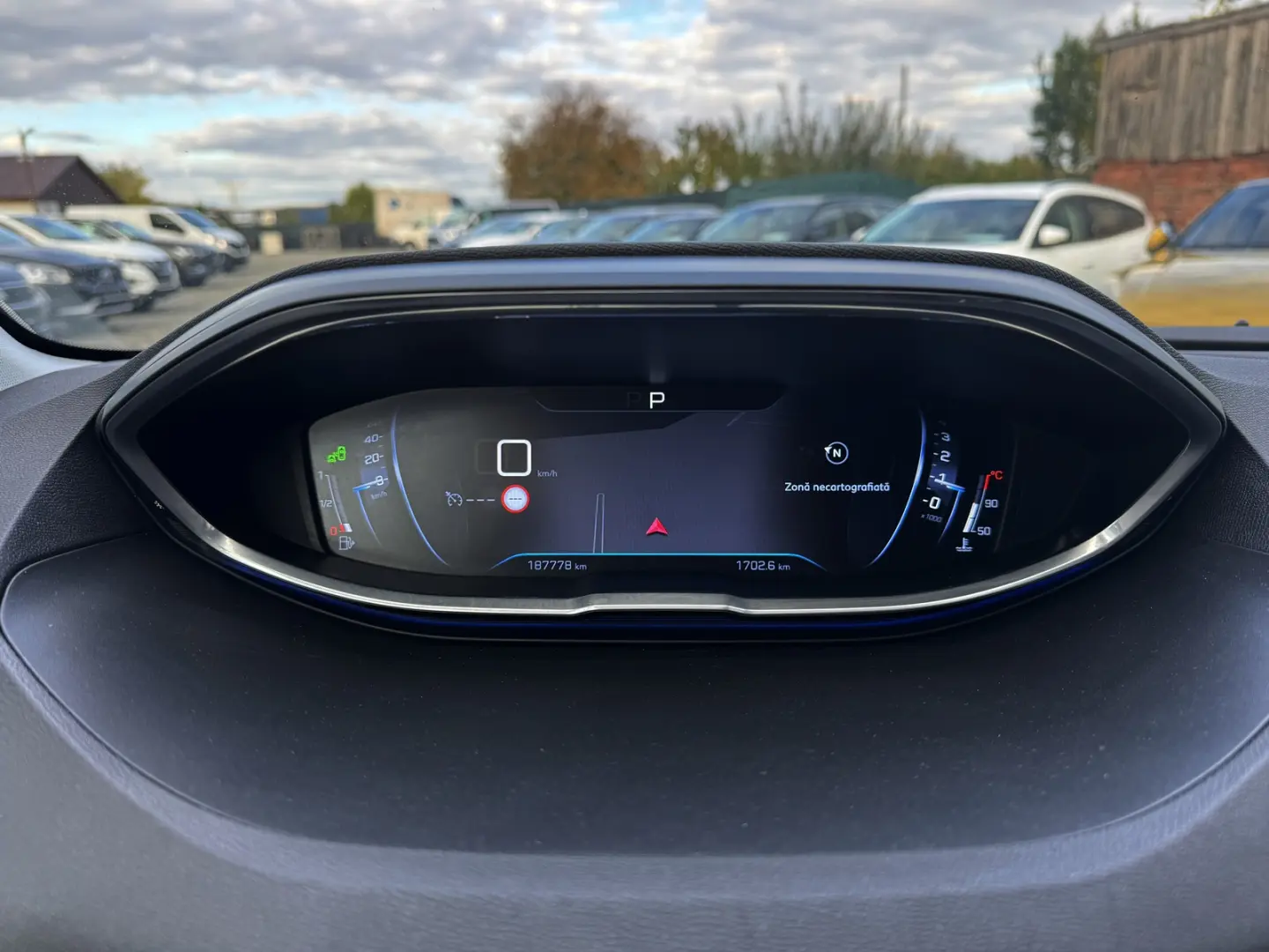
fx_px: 880
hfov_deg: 71.6
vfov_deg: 56.8
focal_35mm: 24
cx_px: 634
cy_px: 476
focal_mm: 6.76
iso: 64
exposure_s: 1/121
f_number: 1.78
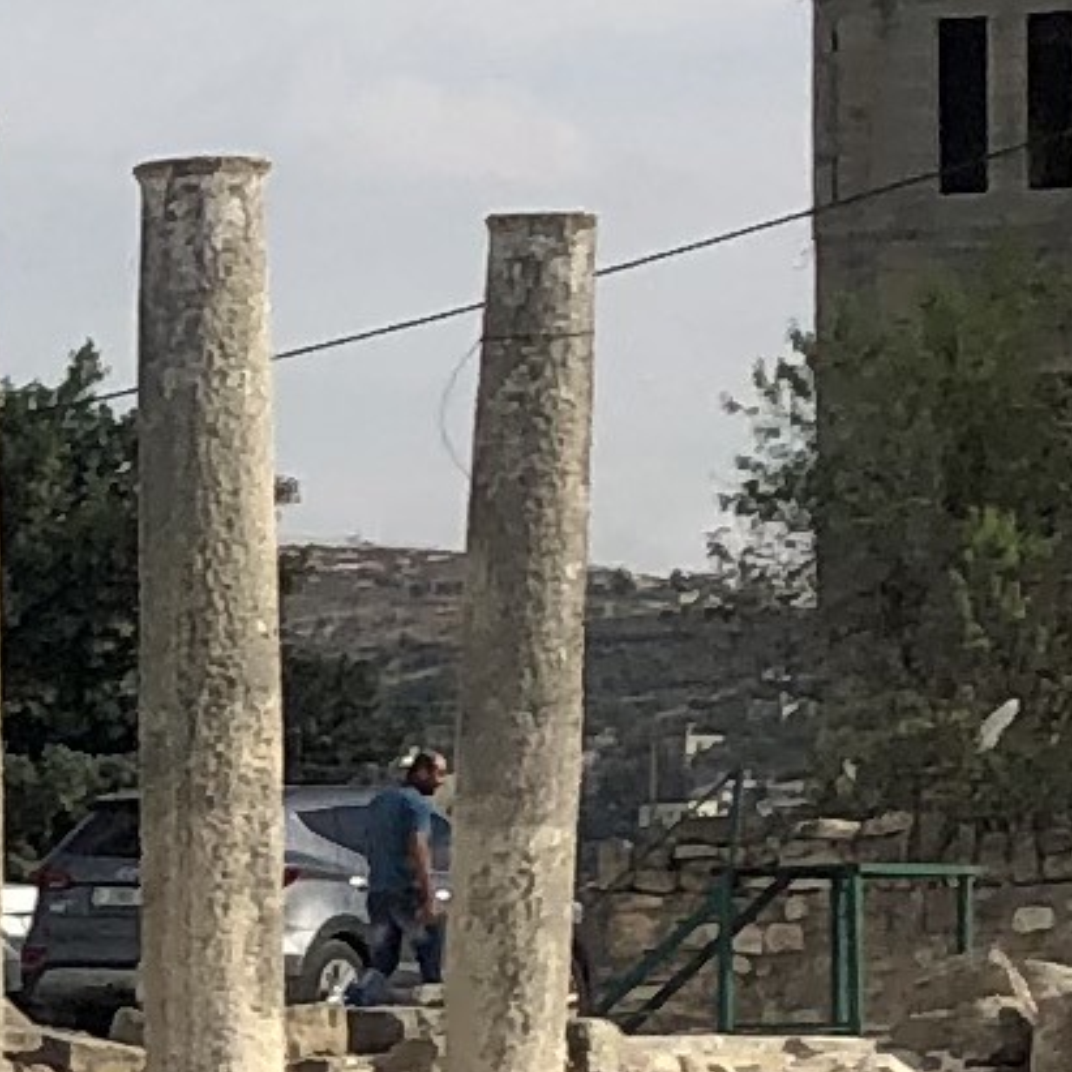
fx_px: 8514
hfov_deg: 6.8
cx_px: -1575
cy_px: 1395
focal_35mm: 243
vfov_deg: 7.1
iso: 20
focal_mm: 3.99
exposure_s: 1/2667
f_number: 1.8
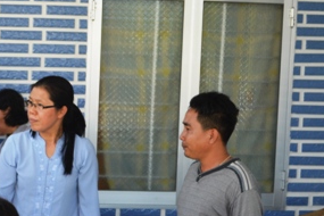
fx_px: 1152
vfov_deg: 10.6
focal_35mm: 128
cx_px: -15
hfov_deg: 15.7
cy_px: 200
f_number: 5.6
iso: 250
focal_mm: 38
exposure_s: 1/125
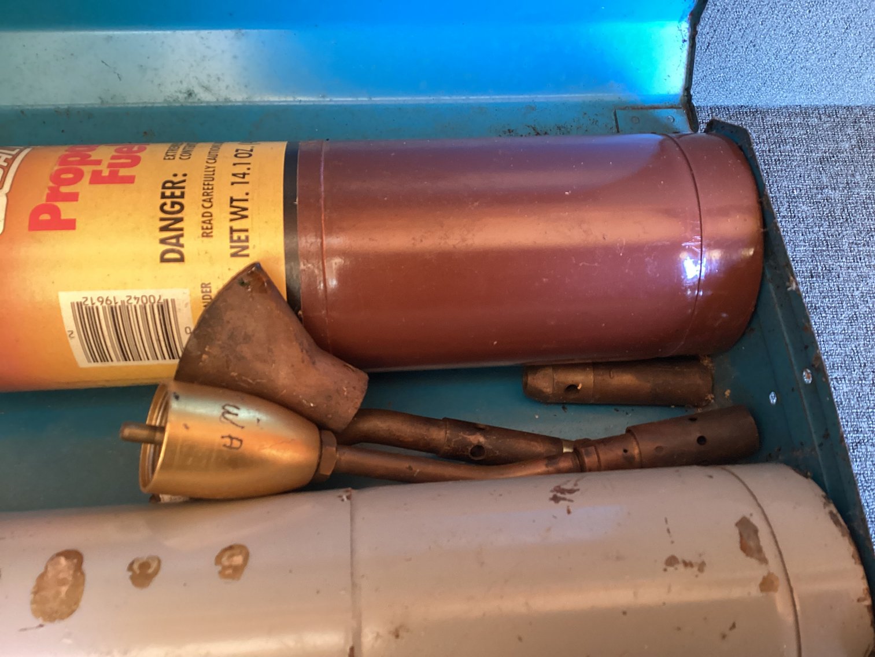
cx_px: 438
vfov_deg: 45.4
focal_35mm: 31
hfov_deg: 58.3
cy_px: 328
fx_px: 784
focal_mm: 3.3
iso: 250
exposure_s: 1/40
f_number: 2.4
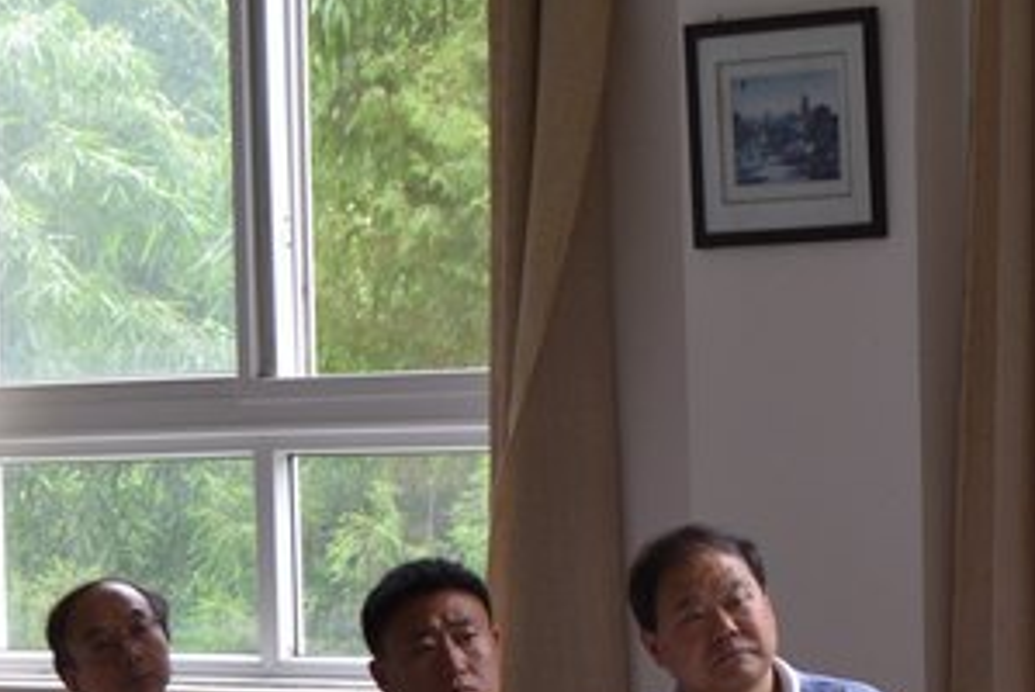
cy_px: 714
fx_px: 5190
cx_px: 796
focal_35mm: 180
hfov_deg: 11.4
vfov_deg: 7.6
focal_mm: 45
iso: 400
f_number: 5.3
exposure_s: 1/100
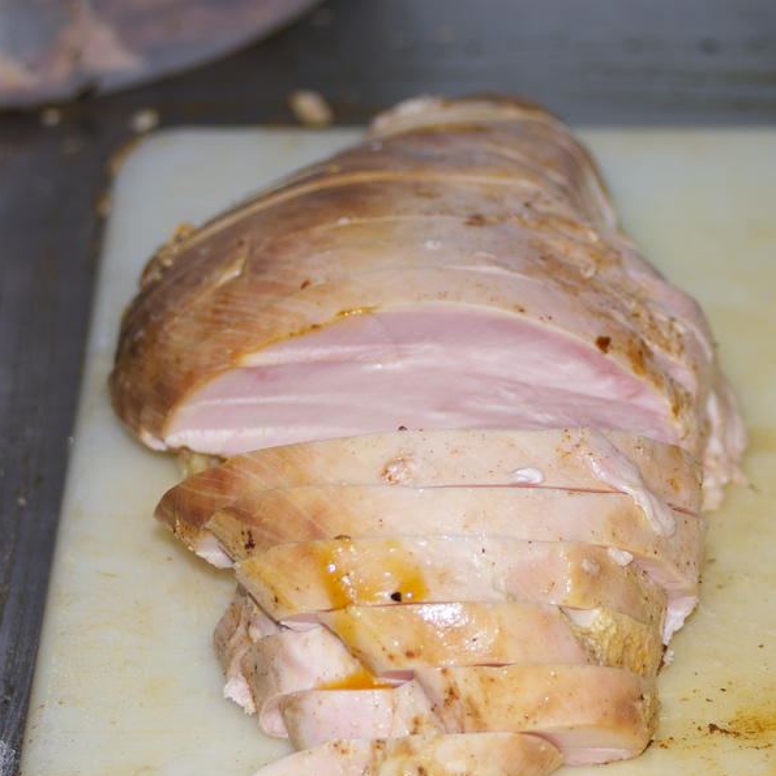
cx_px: 426
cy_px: 389
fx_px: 3906
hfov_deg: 11.3
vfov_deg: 11.3
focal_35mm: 154
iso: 200
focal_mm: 80
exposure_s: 1/90
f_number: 5.6
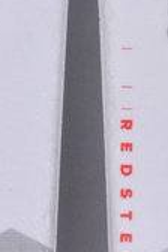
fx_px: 2956
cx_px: 80
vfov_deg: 4.9
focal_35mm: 422
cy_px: 15
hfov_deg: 3.3
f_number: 9.5
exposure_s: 1/125
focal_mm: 105
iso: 3200
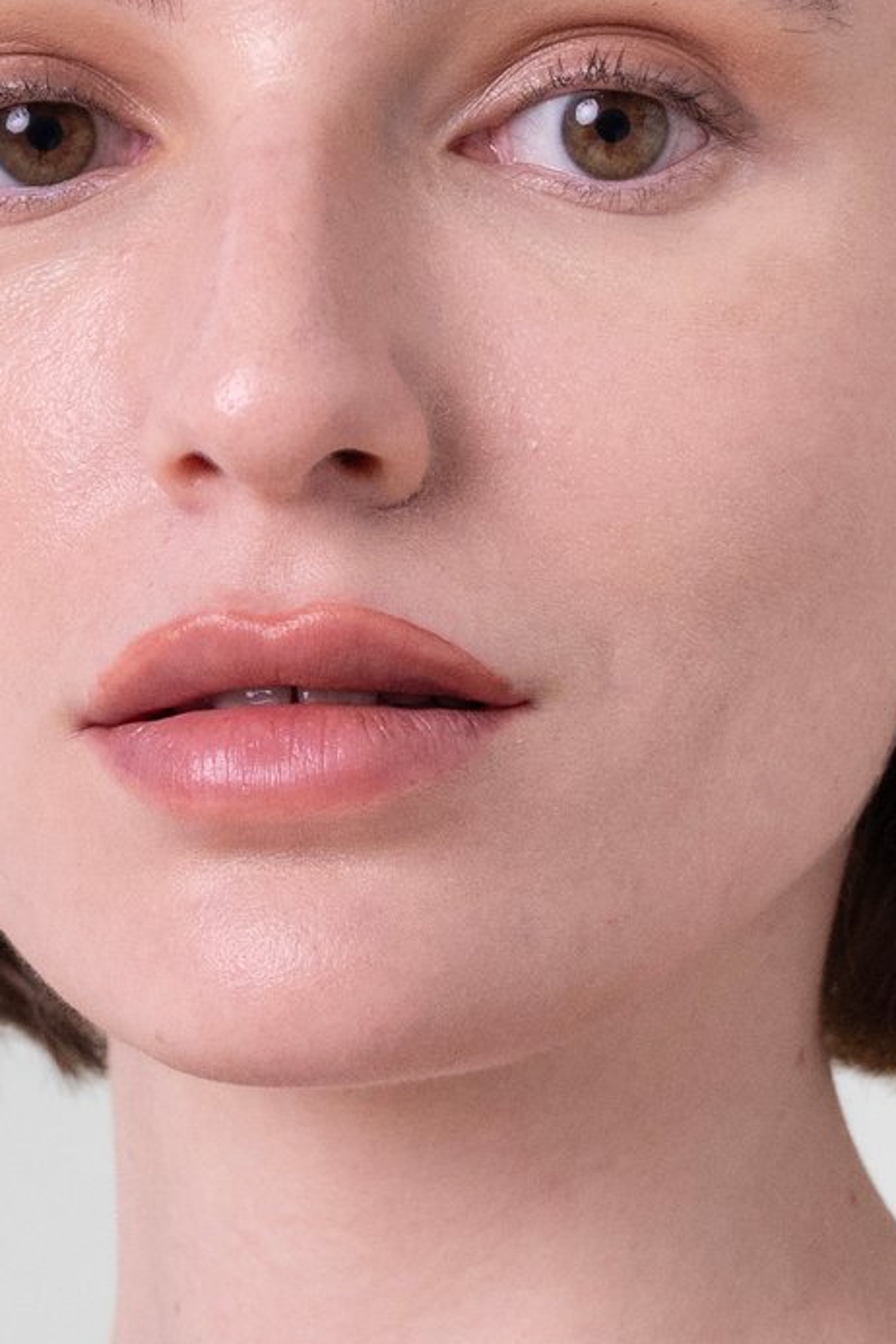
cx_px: 599
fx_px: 6831
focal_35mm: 183
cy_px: 1397
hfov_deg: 7.5
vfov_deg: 11.1
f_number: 8
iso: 2000
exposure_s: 1/100
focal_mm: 50
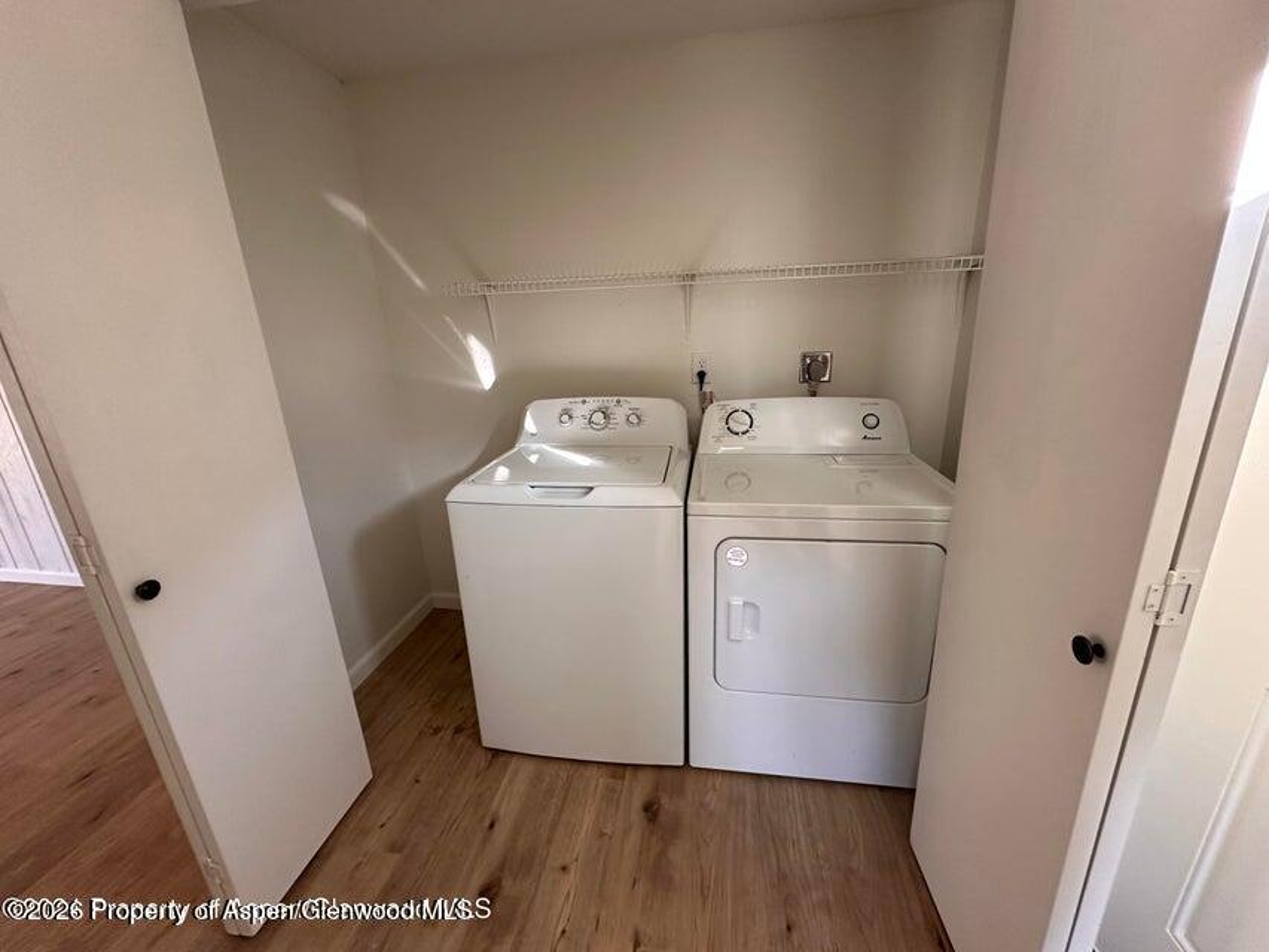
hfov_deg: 102.1
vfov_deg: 85.7
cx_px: 634
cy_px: 476
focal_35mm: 14
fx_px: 513
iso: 200
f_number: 2.2
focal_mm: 2.22
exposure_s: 1/99
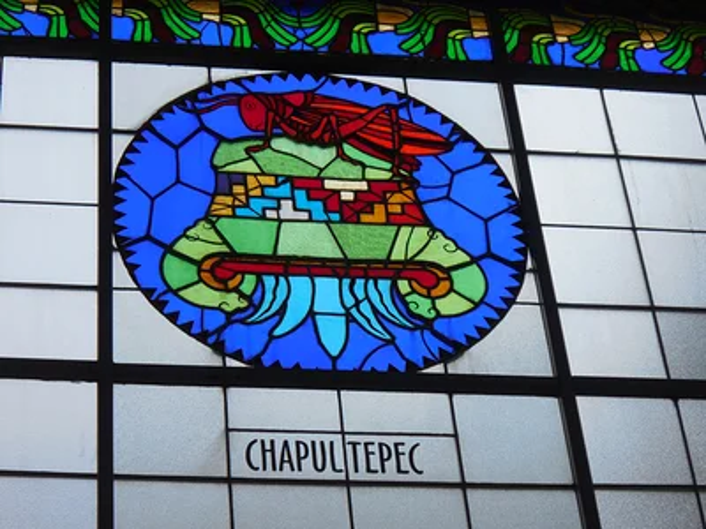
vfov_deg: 14.1
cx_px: 353
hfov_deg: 18.7
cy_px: 264
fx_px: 2141
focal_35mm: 105
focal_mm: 18.7
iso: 125
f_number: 5
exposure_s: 1/640
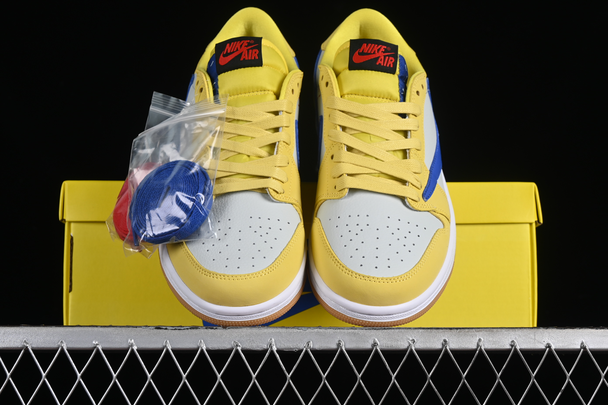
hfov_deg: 27.0
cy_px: 202
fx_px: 1267
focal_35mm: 75
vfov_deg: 18.2
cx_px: 304
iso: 160
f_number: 8
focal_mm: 50
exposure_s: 1/80
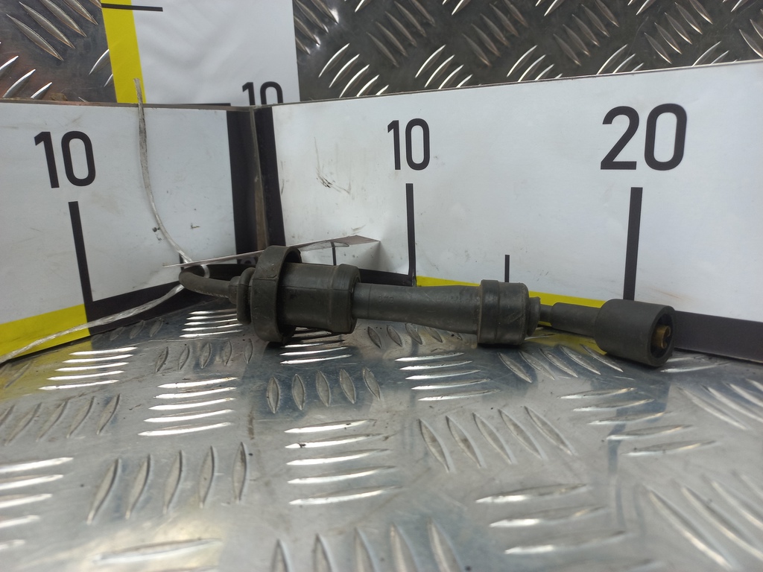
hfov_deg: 69.4
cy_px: 286
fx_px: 551
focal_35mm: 25
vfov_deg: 54.9
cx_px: 382
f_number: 1.8
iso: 50
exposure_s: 1/50
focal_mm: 4.6
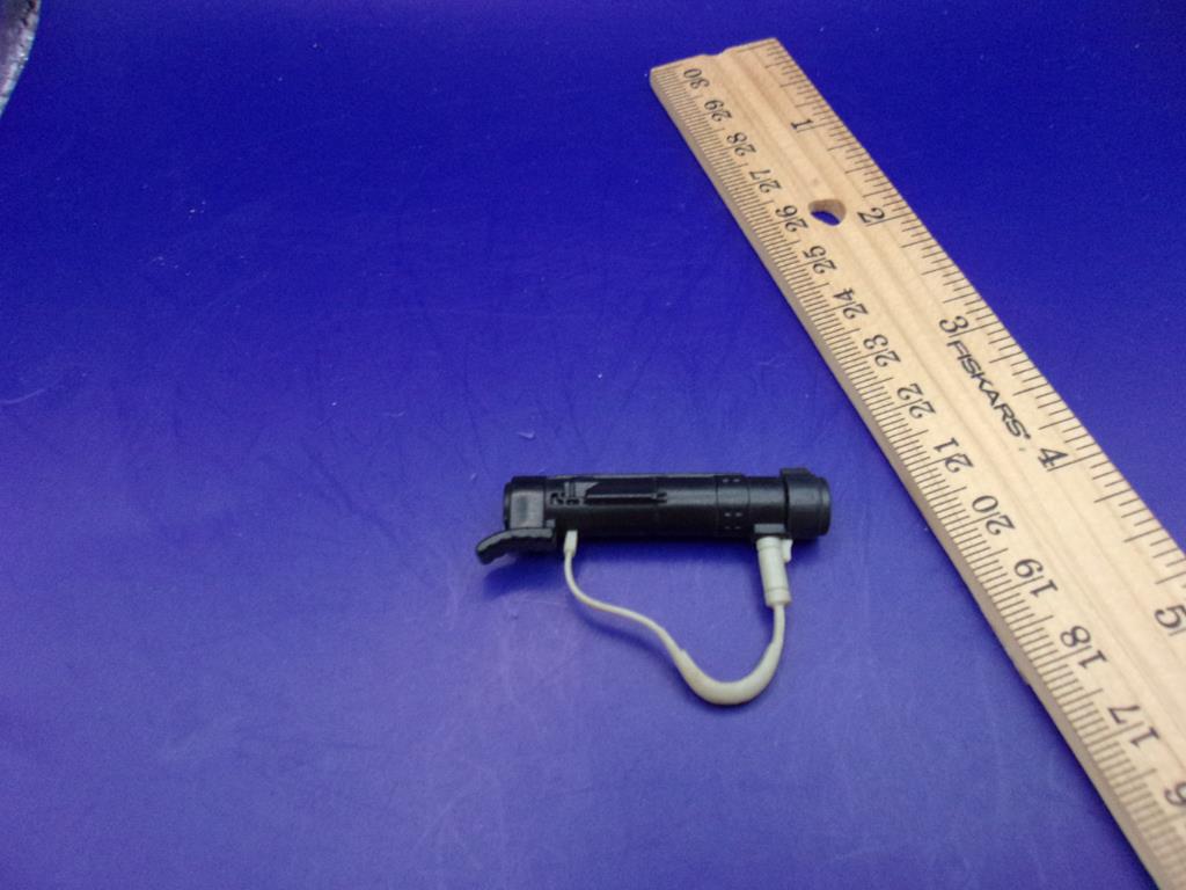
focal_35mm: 27
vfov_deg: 51.4
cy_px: 445
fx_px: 925
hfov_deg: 65.3
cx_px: 593
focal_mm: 4.9
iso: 417
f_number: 3
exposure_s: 1/17
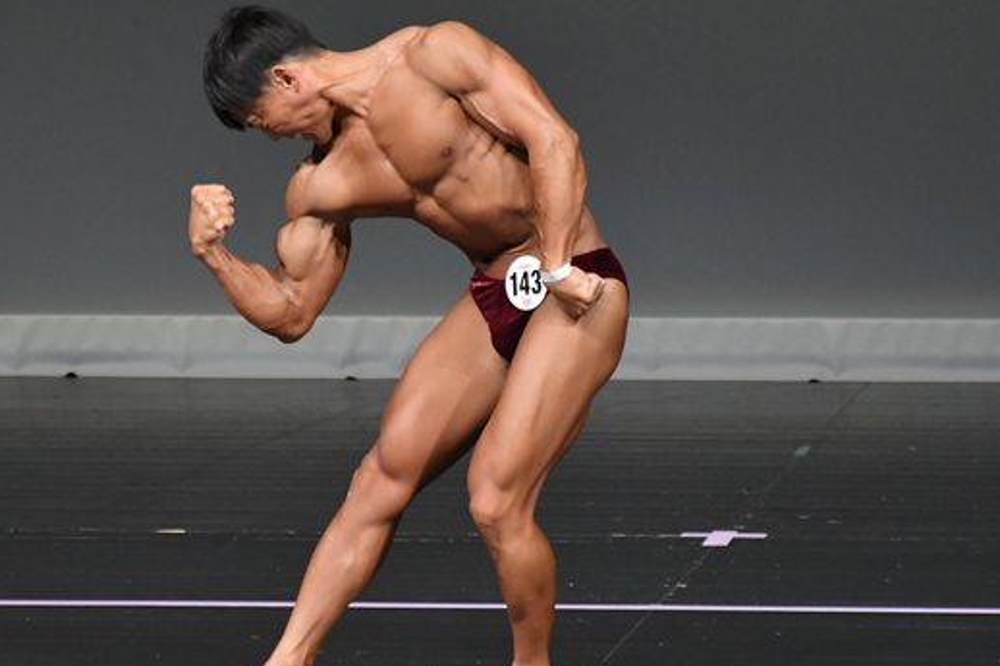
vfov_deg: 2.0
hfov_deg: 3.1
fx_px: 18687
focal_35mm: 673
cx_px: 431
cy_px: 359
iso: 4000
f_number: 5.6
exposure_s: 1/400
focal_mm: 300
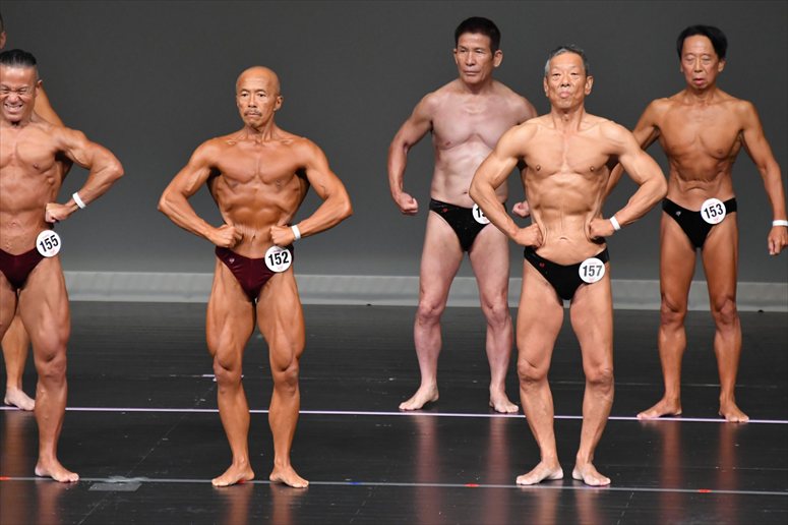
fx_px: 7548
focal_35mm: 345
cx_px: 394
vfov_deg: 4.0
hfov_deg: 6.0
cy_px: 262
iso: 4000
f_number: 5.6
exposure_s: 1/400
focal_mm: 230
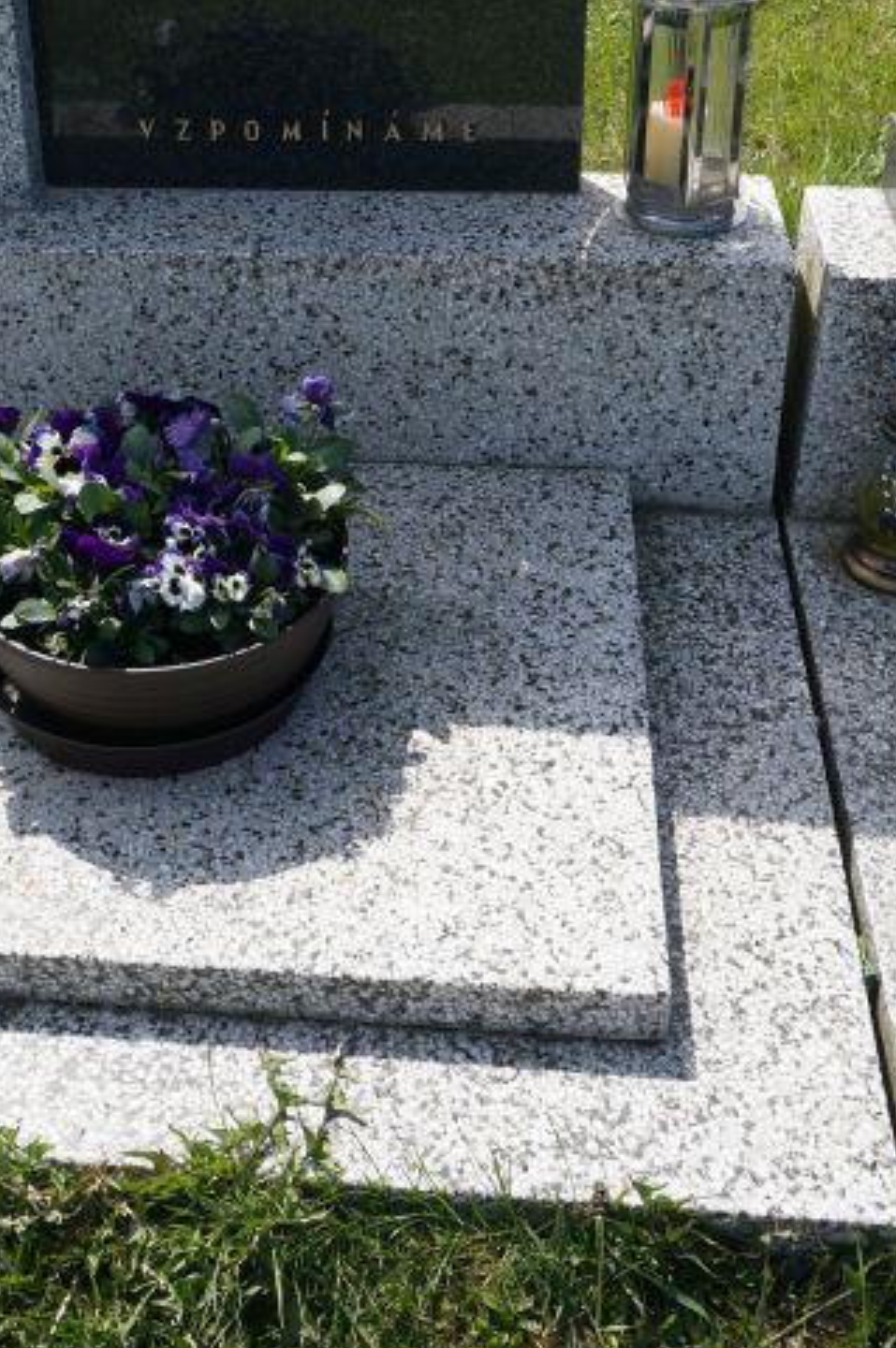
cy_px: 312
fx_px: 1871
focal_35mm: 50
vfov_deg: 38.5
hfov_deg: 26.7
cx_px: 275
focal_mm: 20
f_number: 9
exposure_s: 1/500
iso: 400
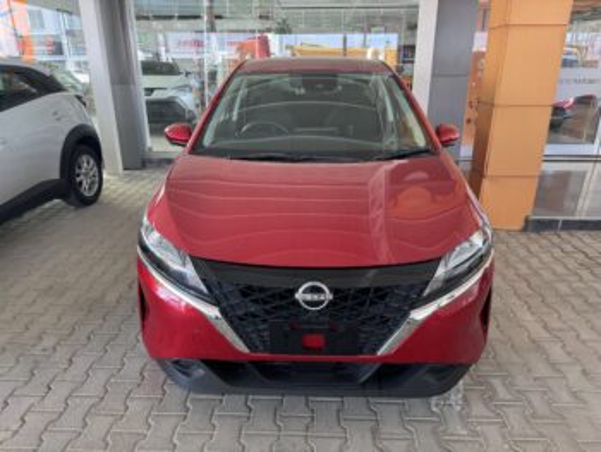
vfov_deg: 56.9
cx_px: 300
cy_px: 226
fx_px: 417
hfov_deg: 71.6
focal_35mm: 24
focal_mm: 6.76
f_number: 1.78
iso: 125
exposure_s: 1/121
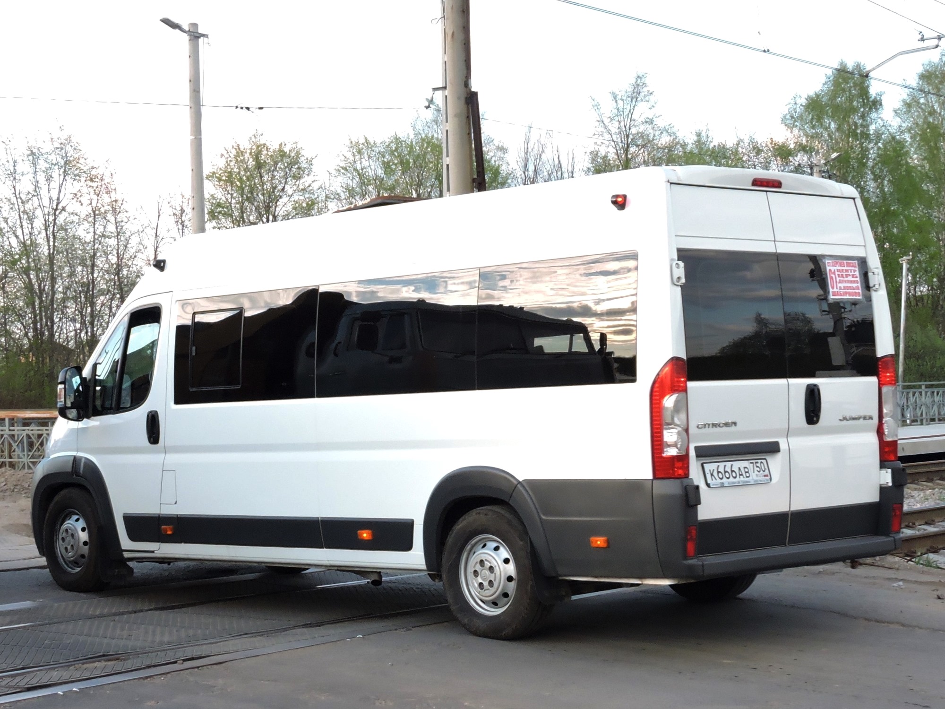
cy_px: 354
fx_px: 1228
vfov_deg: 32.2
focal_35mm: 45
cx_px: 472
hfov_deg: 42.1
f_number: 4
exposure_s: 1/250
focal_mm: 8.1
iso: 280
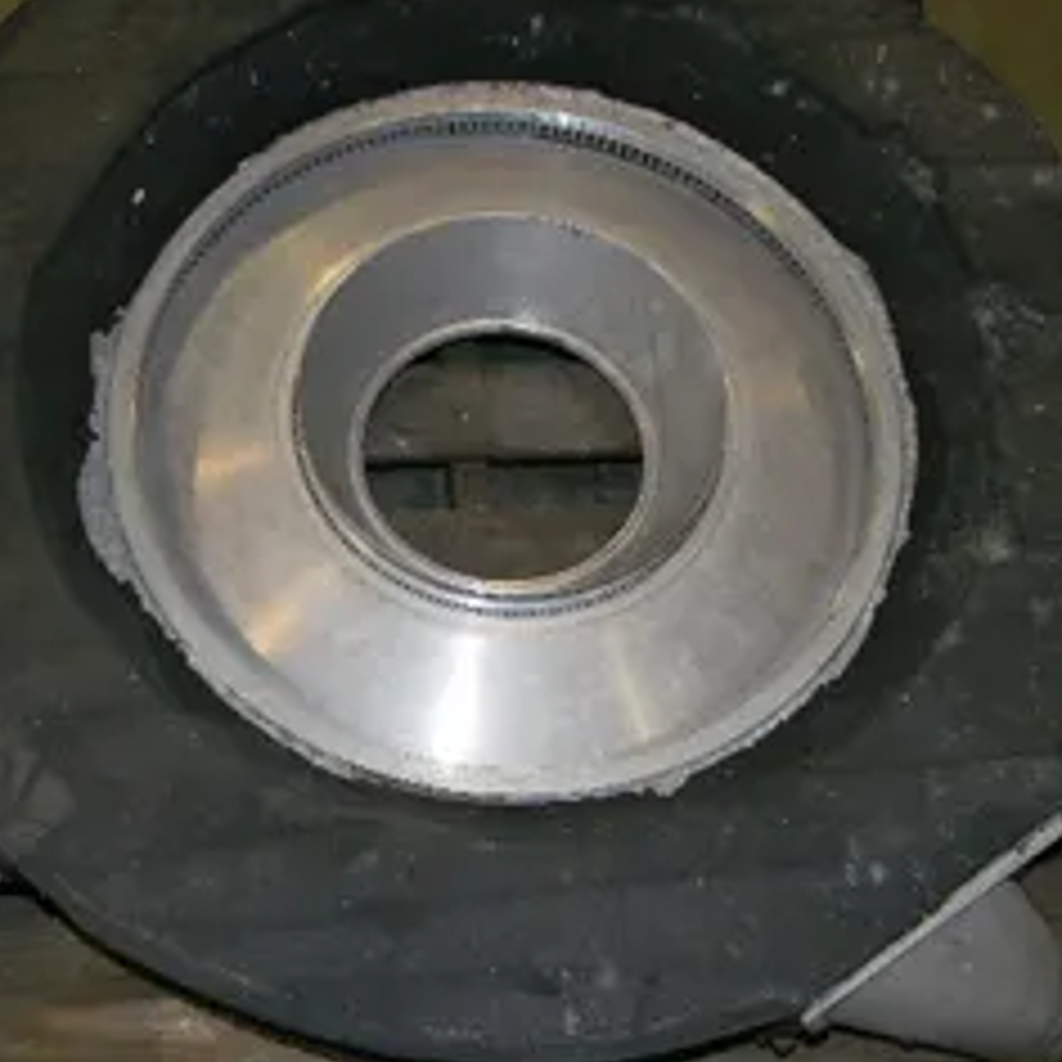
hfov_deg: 40.0
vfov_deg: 40.0
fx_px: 1458
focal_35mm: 42
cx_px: 522
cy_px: 522
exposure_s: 1/26
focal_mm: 5
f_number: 3.5
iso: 200
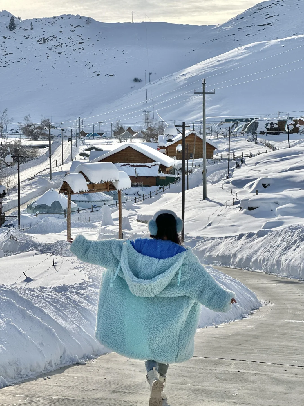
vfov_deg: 25.3
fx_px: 902
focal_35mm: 77
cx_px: 152
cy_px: 203
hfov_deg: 19.1
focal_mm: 9
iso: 32
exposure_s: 1/1647
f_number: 2.8
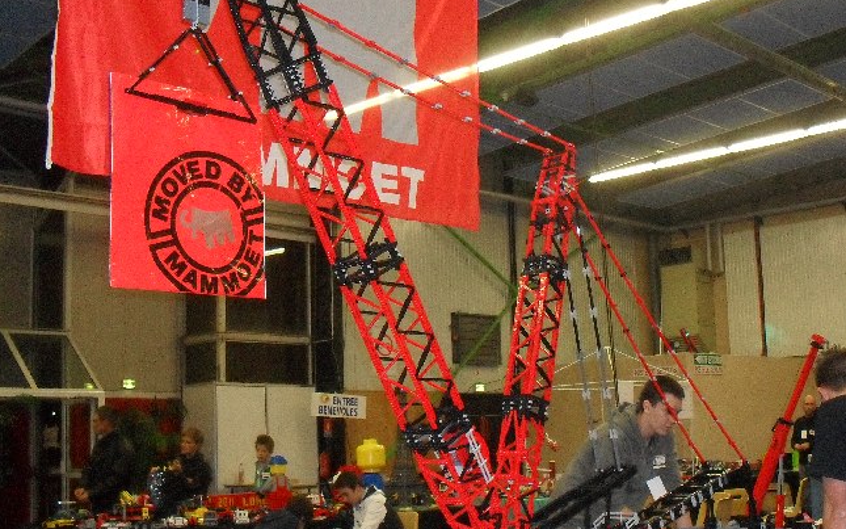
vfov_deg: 28.0
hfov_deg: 43.3
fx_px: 1060
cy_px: 280
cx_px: 502
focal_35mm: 46
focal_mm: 6.3
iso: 400
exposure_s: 1/45
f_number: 3.2
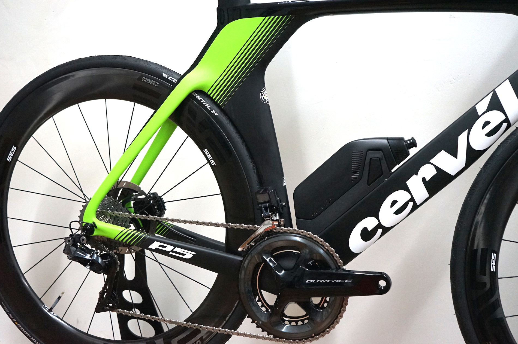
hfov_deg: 45.5
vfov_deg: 31.1
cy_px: 172
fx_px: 618
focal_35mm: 43
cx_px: 259
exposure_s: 1/160
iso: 4000
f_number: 4.5
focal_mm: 43
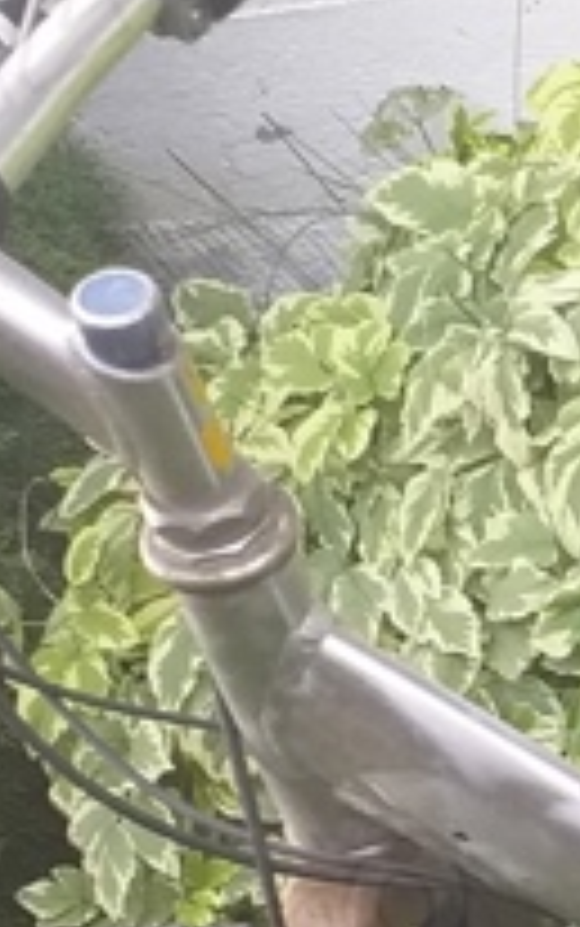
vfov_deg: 14.3
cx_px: 1560
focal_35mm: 139
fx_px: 3511
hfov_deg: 8.4
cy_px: 1274
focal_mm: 3.6
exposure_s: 1/100
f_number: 1.9
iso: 40
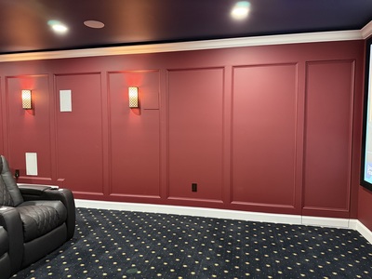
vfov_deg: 56.8
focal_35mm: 24
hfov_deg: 71.6
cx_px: 186
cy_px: 140
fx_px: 258
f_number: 1.78
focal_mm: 6.76
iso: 640
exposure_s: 1/40
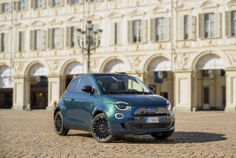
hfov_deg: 31.4
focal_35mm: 64
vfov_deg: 21.3
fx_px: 420
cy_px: 79
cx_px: 118
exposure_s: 1/1000
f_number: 3.2
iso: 64
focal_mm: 64
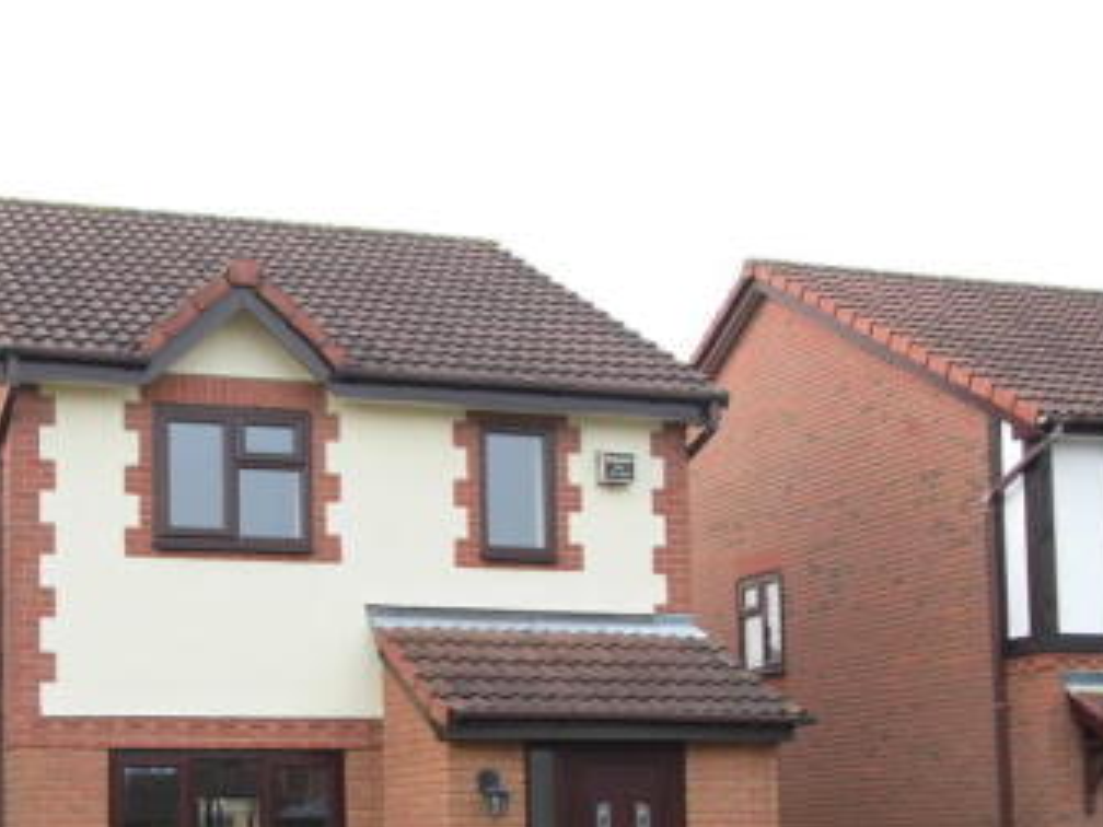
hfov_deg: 32.1
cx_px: 268
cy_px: 714
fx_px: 1880
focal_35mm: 59
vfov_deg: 24.2
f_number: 3.3
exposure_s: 1/200
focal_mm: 6.1
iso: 100
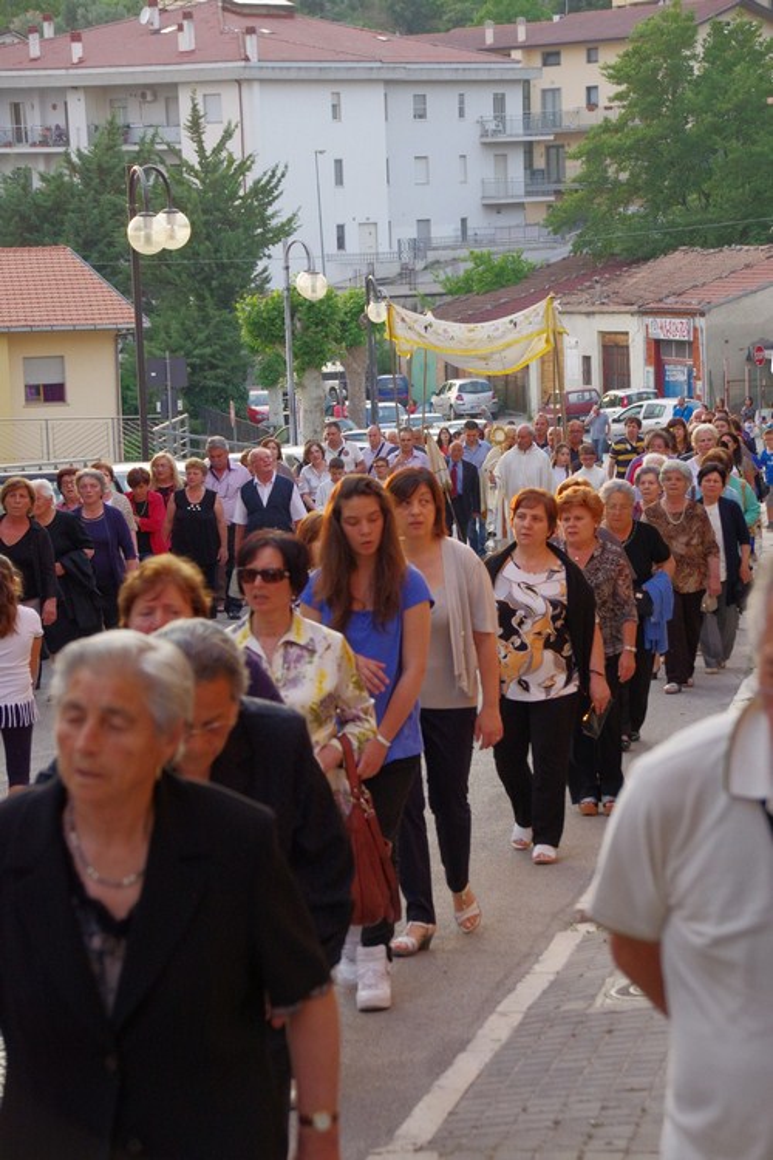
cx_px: 386
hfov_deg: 12.5
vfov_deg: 18.7
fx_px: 3527
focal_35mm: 110
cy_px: 580
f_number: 7.1
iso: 1250
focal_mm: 73
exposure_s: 1/160
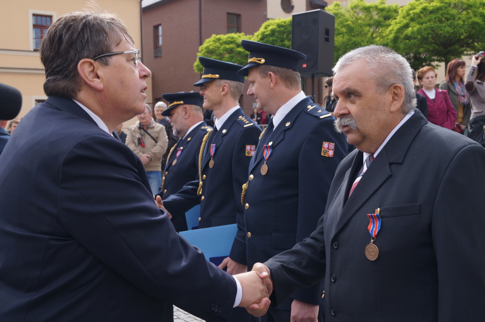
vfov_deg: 34.1
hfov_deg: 49.6
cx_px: 242
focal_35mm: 39
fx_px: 525
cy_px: 161
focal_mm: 26
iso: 100
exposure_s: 1/160
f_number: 7.1
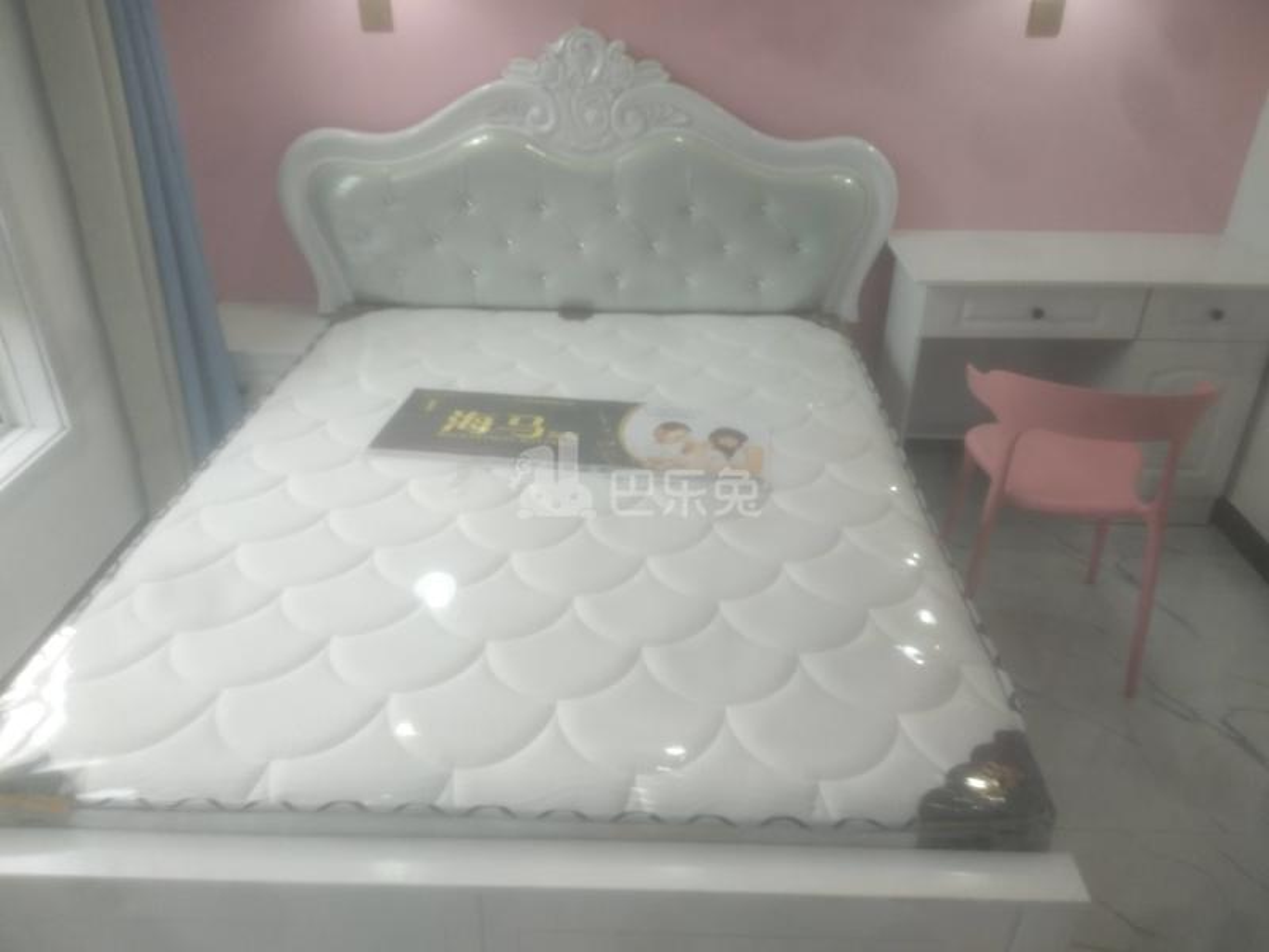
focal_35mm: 26
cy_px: 476
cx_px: 634
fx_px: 953
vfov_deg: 53.1
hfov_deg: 67.3
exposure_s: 1/50
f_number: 2
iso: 80
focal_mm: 3.88
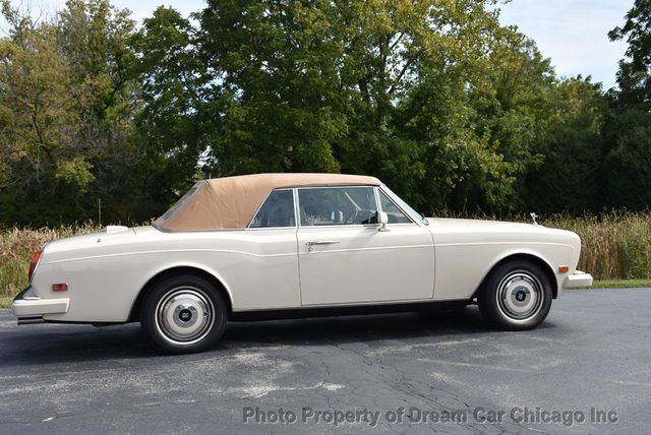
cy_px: 218
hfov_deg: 47.9
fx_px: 733
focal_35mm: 40
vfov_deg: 33.1
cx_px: 326
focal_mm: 27
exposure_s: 1/500
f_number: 8
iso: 250
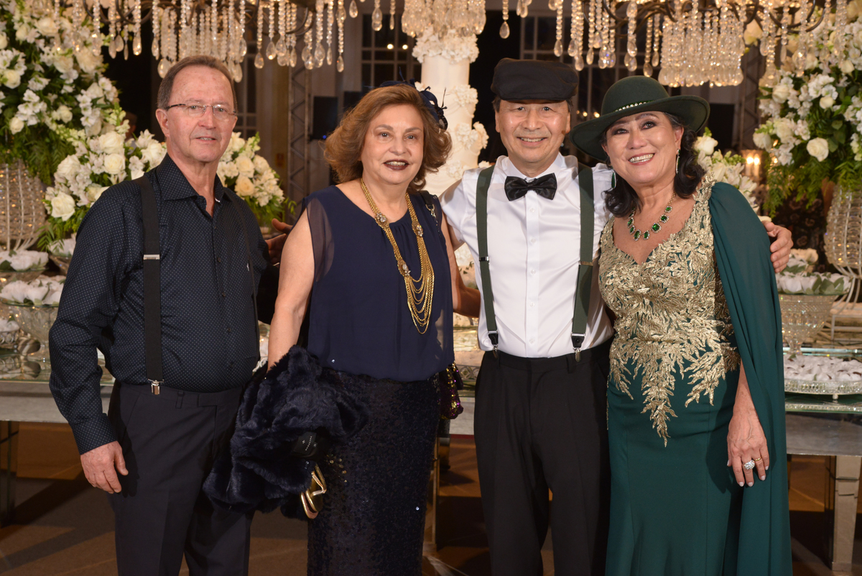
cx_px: 431
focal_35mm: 52
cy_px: 288
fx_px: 1245
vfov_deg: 26.0
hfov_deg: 38.2
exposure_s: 1/100
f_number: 7.1
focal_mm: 52
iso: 1600
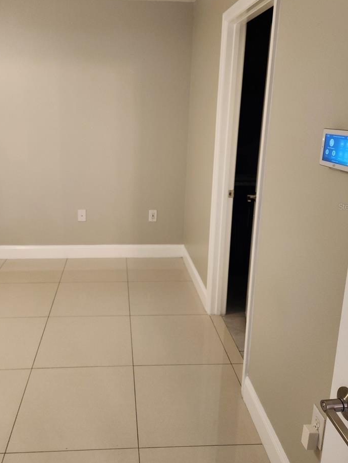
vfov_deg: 59.8
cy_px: 206
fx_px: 402
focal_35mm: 30
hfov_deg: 46.6
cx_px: 147
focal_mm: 5.4
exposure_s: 1/30
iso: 320
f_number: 1.8
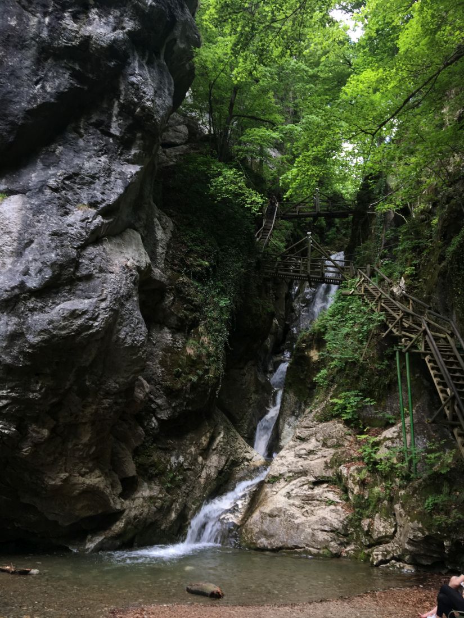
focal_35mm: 29
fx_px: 518
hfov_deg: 48.2
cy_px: 309
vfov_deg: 61.7
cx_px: 232
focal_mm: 4.15
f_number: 2.2
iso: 32
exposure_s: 1/50
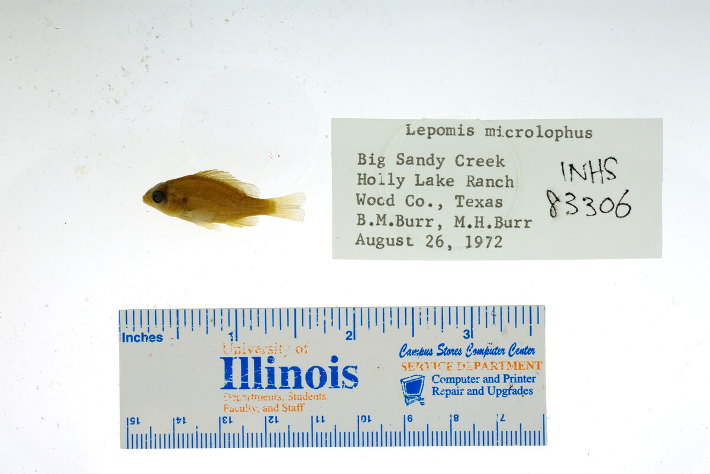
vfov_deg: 22.6
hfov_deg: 33.4
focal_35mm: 60
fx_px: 1184
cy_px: 237
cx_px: 355
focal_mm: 60
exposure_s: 1/200
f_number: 10
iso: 100
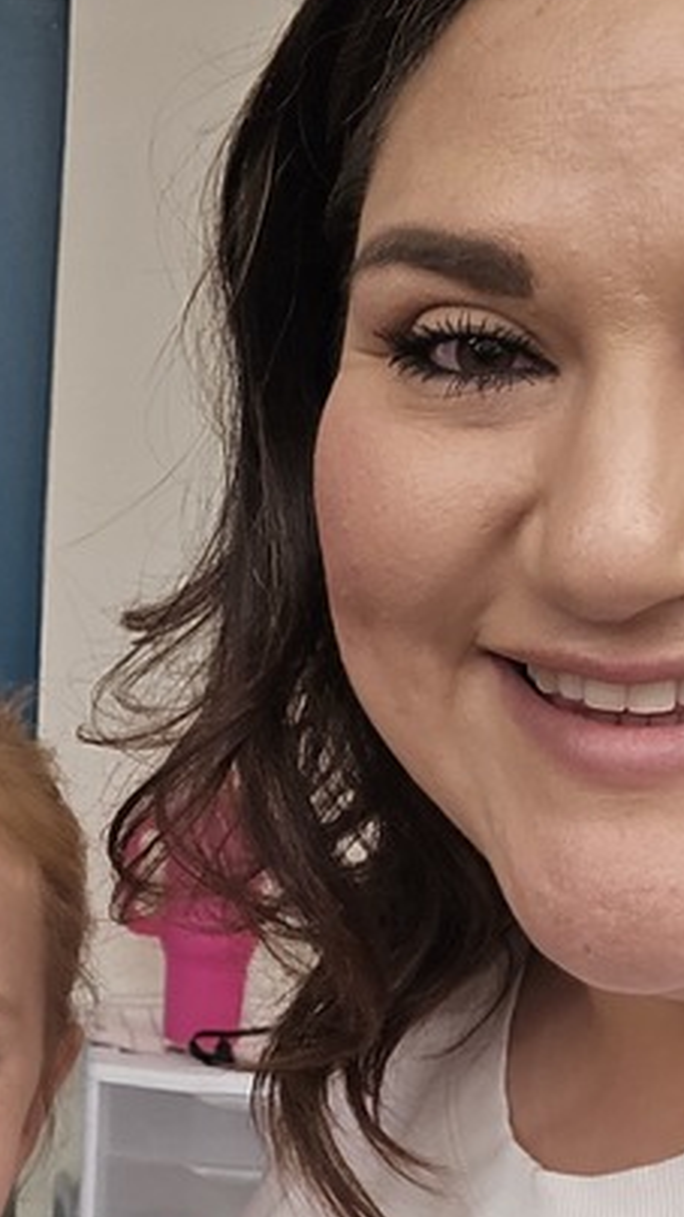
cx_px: -39
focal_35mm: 69
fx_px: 2227
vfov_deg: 29.7
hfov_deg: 17.0
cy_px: 1012
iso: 250
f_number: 2.2
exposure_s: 1/60.2
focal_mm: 3.3
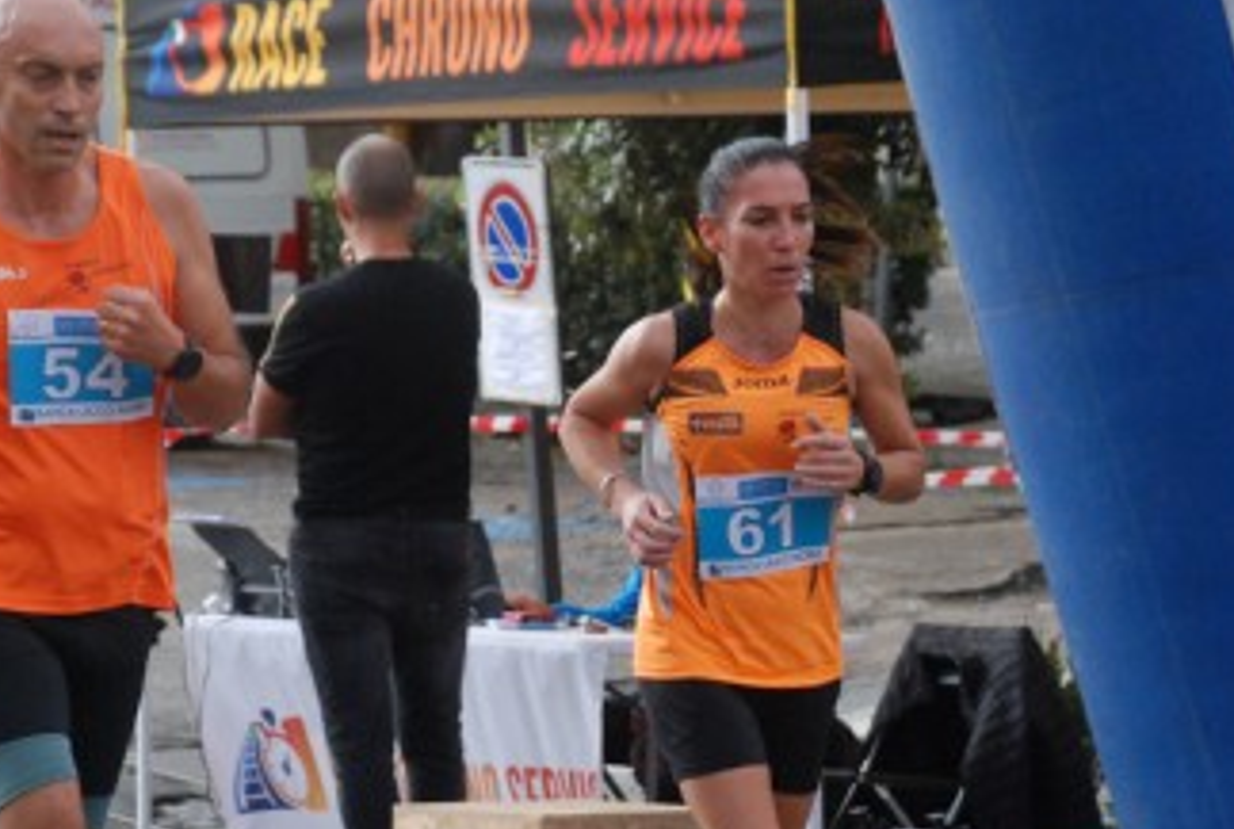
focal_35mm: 209
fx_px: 7178
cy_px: 544
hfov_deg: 9.8
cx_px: 596
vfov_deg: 6.6
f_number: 5.6
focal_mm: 75
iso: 1000
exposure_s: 1/640
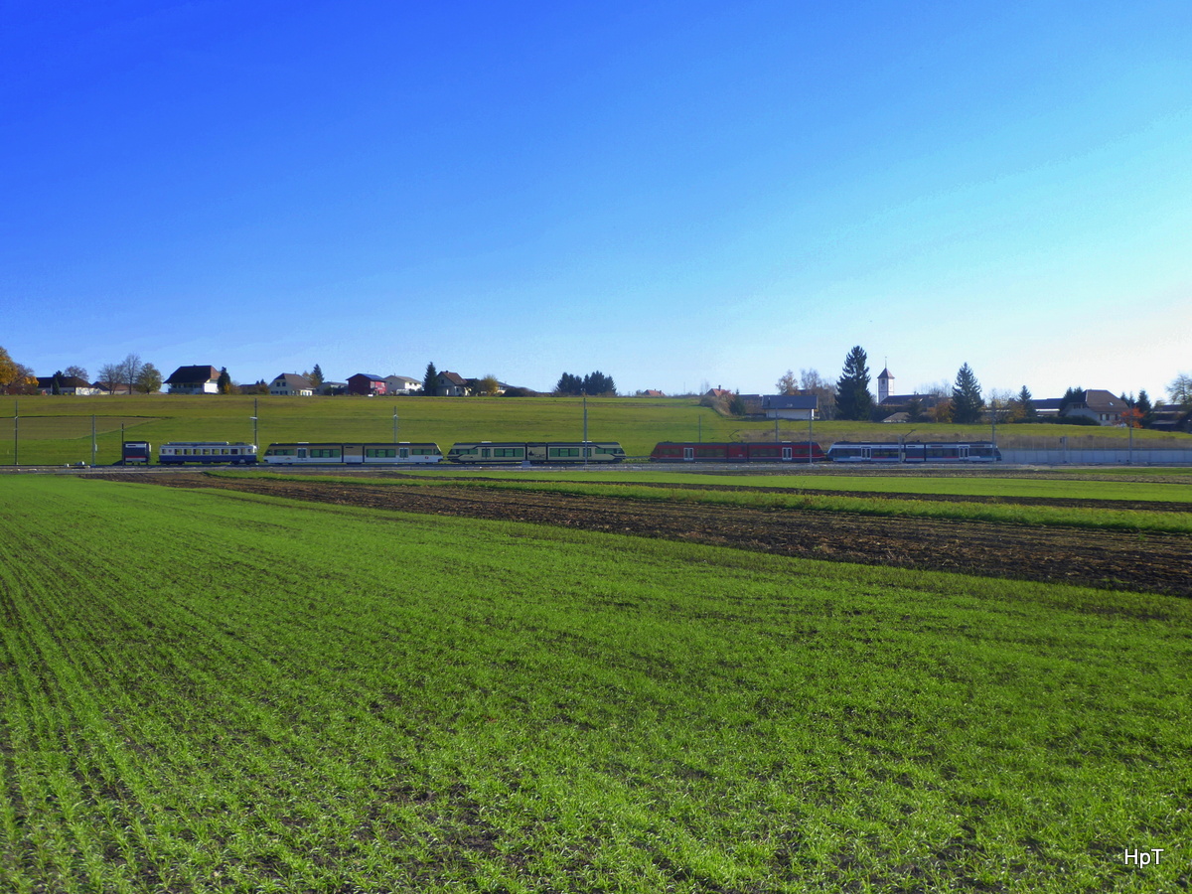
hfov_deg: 38.9
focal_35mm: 49
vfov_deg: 29.7
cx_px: 596
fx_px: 1687
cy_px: 447
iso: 80
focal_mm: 8.4
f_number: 4
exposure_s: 1/320
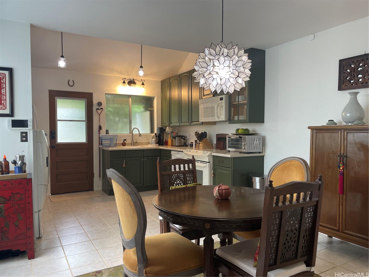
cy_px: 138
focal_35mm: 26
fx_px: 277
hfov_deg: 67.3
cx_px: 184
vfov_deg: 53.1
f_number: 1.6
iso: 100
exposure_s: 1/118
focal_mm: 4.2
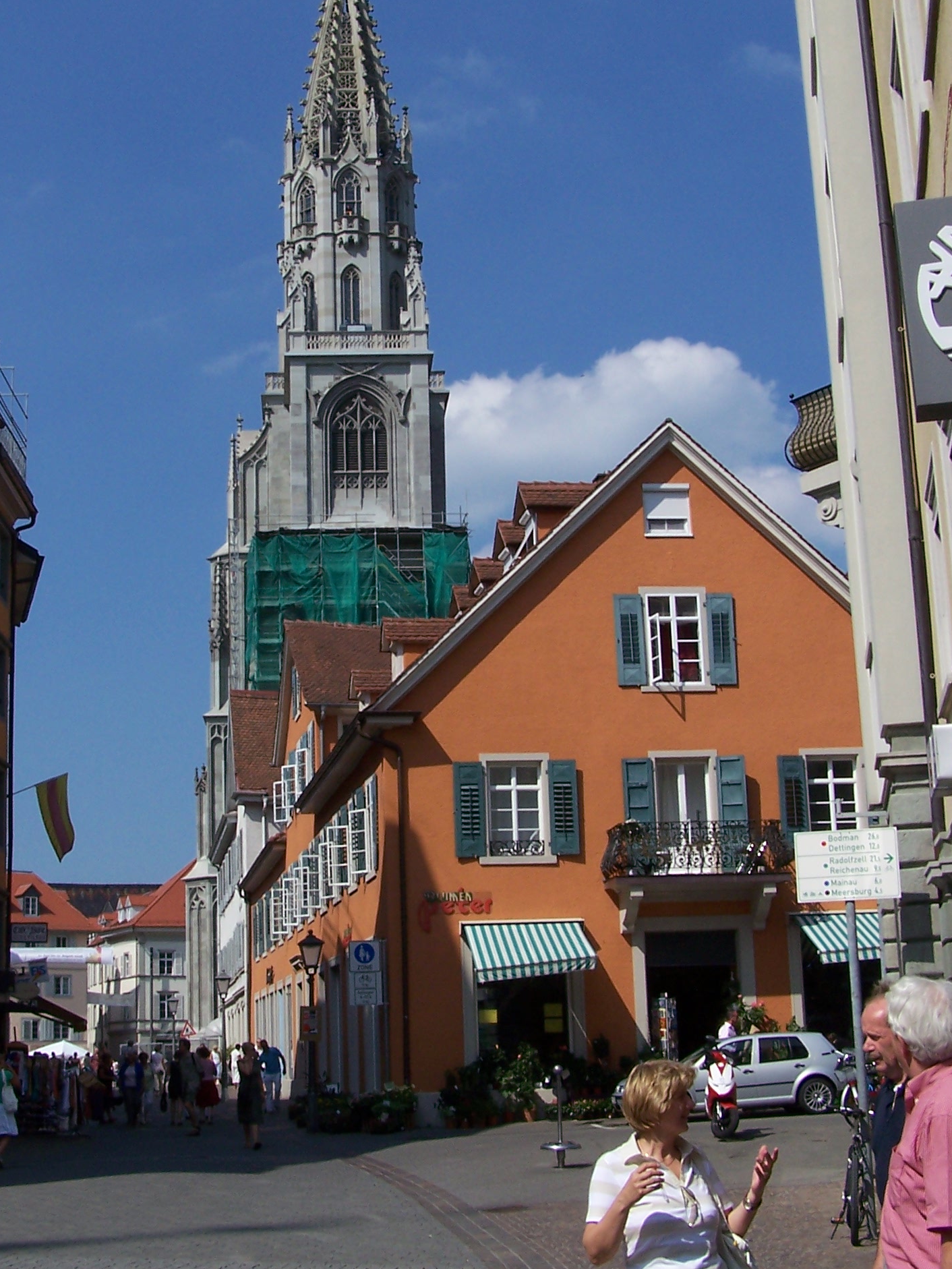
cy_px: 554
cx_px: 347
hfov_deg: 27.9
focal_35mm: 52
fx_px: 1906
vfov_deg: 36.8
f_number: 5.6
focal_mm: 6.3
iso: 80
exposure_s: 1/640
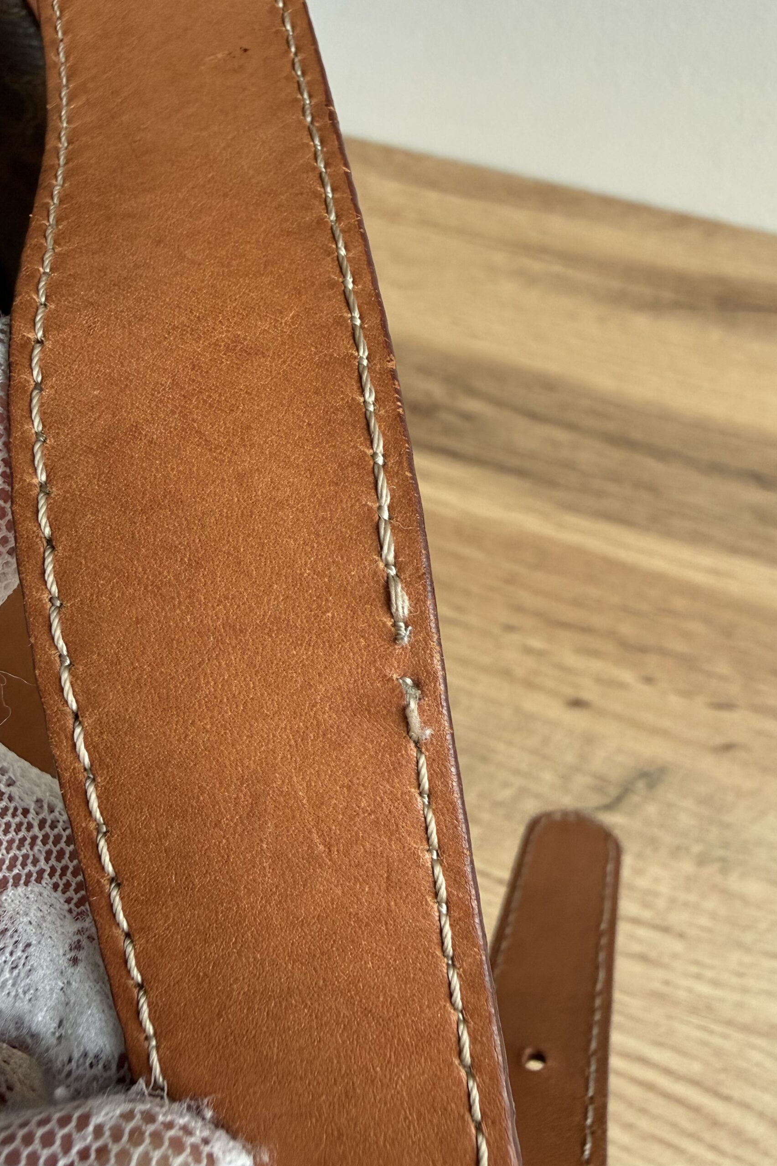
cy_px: 583
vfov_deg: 71.5
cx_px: 372
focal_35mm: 25
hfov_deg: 51.3
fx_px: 809
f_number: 2.2
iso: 200
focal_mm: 2.22
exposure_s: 1/99
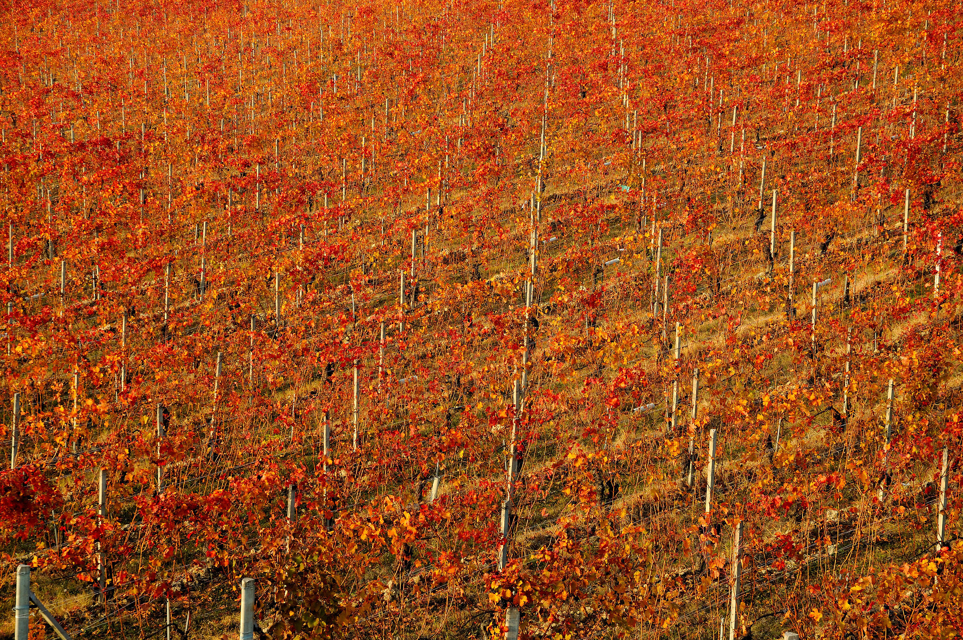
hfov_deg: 19.5
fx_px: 2805
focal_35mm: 105
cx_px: 482
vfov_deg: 13.0
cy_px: 320
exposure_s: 1/100
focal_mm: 70
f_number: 8
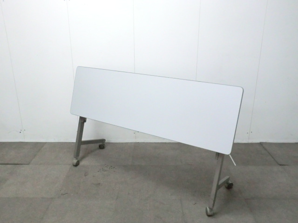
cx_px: 149
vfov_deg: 44.2
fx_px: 275
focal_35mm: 32
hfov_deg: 56.8
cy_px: 112
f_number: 3.5
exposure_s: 1/60
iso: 640
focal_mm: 5.8
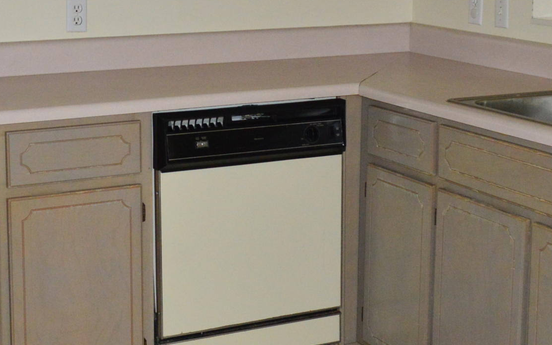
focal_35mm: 74
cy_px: 67
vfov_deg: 17.5
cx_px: 252
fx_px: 1113
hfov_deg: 27.8
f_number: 5
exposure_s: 1/60
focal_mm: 18
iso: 1400
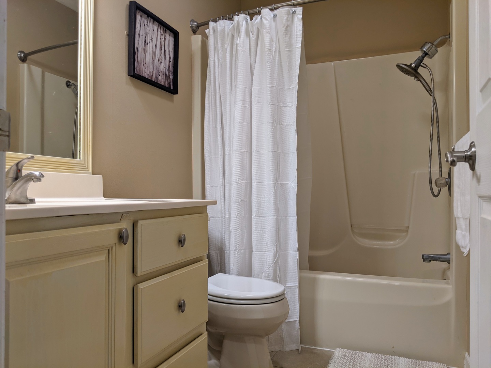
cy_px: 184
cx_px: 246
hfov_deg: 65.3
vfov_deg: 51.4
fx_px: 383
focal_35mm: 27
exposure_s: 1/40
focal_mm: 4.44
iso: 53
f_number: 1.8
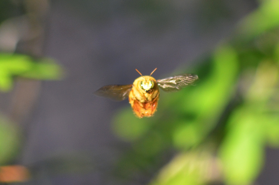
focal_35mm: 450
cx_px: 140
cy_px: 92
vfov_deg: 3.0
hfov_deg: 4.6
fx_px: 3480
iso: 800
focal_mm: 300
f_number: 5.6
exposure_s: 1/800
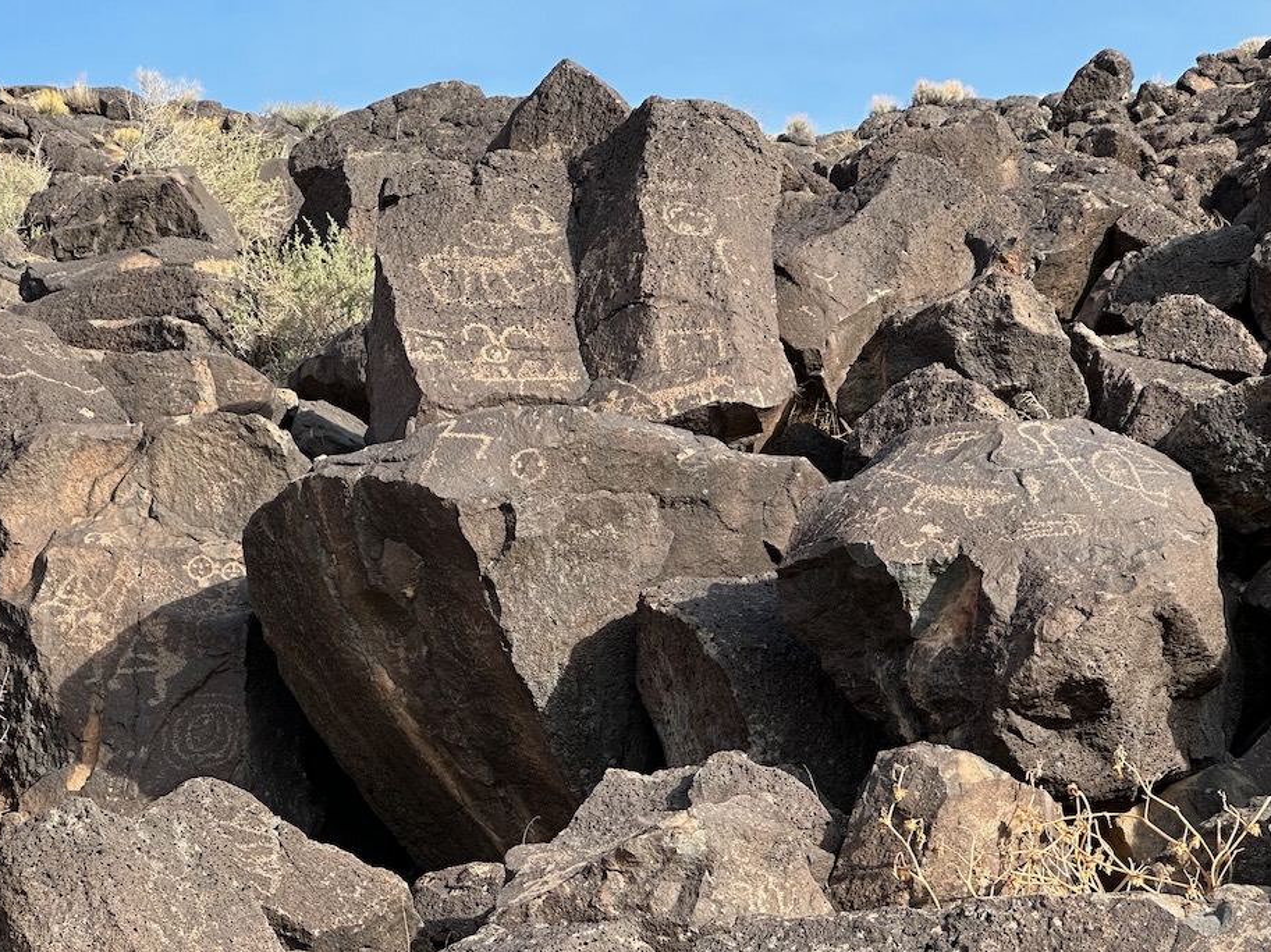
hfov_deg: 18.2
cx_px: 585
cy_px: 579
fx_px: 3964
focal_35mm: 108
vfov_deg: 13.7
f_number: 2.8
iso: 32
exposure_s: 1/384
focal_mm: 9
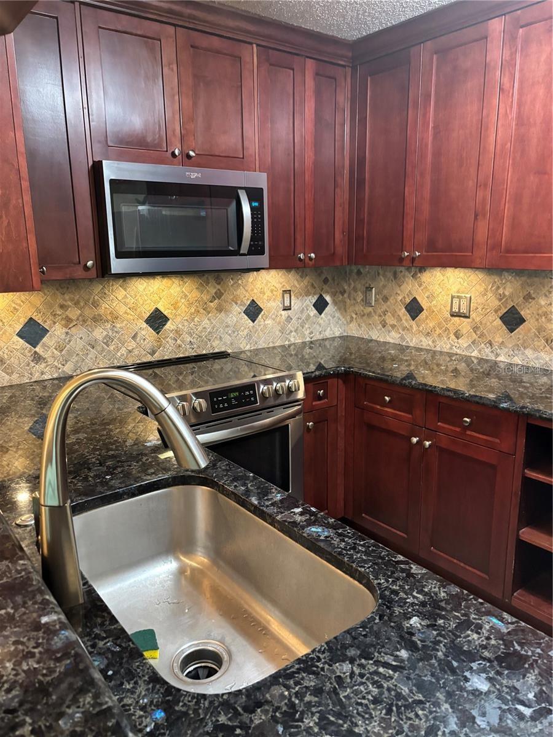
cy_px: 368
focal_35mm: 26
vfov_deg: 67.3
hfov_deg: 53.1
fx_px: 554
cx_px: 276
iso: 500
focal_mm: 5.96
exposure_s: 1/60
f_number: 1.6
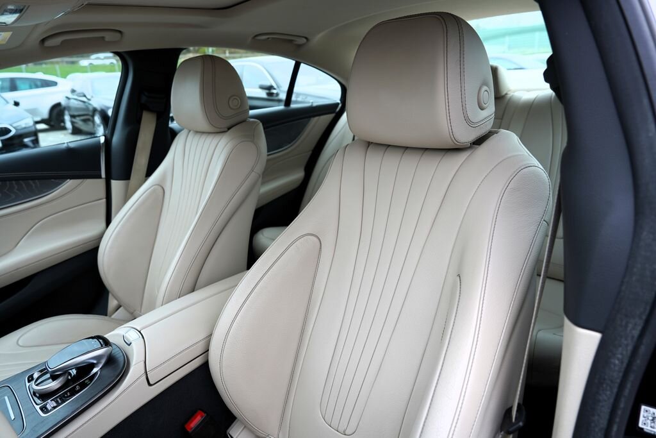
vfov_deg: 53.1
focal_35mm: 24
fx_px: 437
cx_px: 328
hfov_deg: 73.7
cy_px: 219
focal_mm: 24
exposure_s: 1/80
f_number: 4.5
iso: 100
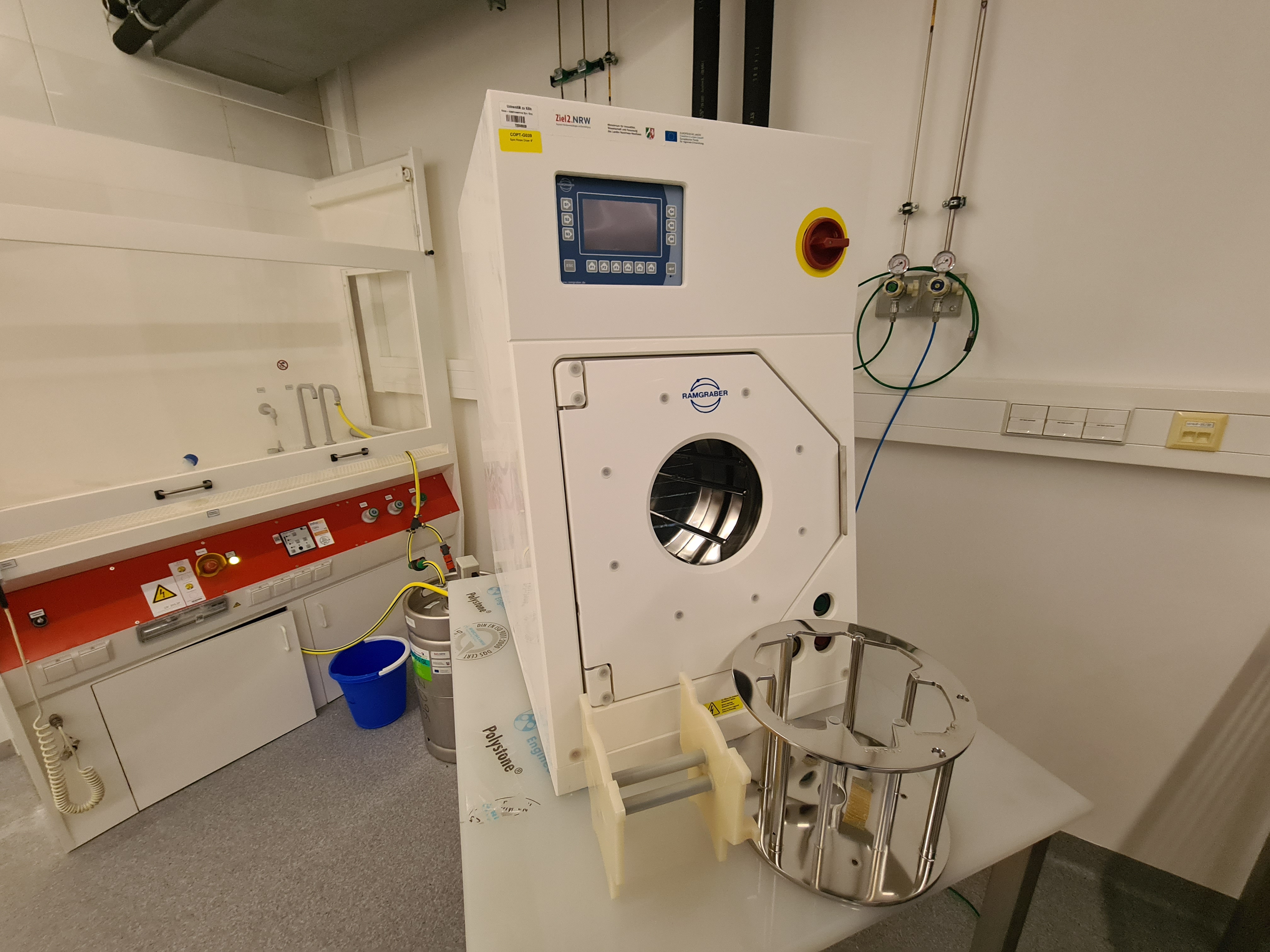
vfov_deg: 89.9
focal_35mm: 13
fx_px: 477
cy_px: 476
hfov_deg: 106.2
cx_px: 635
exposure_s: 1/50
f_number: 2.2
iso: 400
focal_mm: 2.2
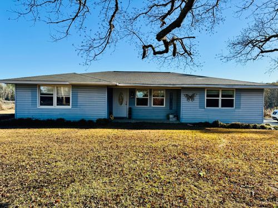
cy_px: 104
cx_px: 139
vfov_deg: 56.8
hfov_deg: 71.6
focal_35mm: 24
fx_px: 193
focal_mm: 6.76
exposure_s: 1/2710
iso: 80
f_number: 1.78
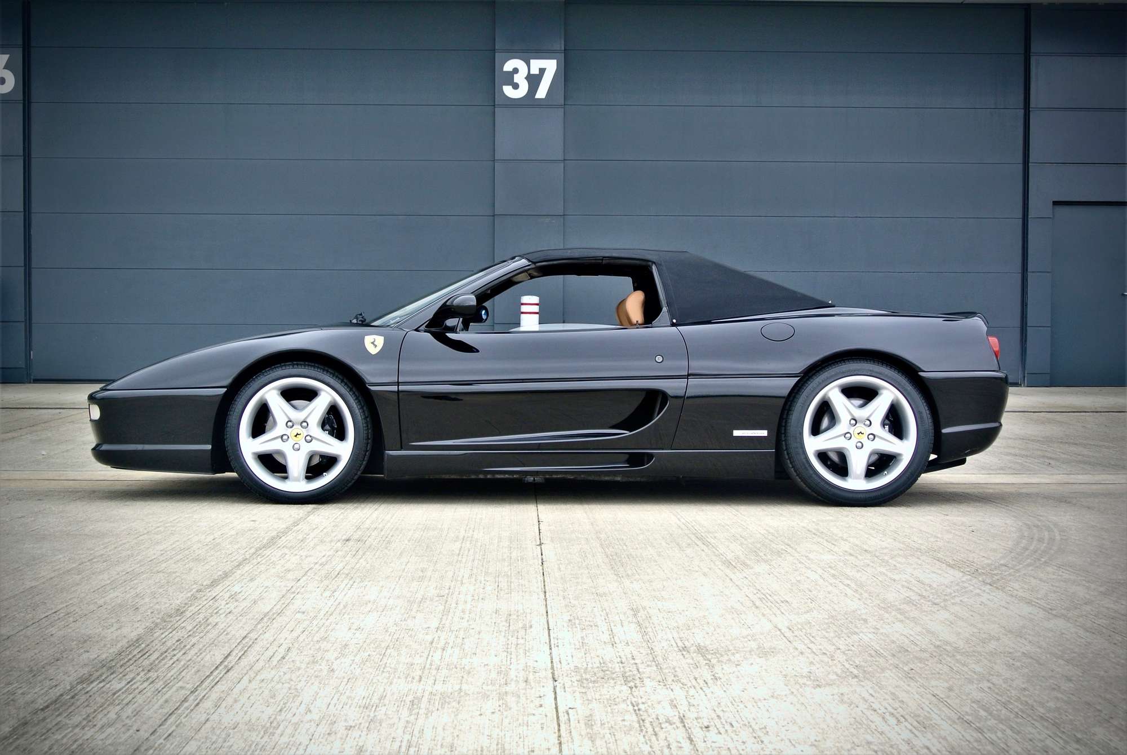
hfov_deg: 38.1
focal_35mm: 52
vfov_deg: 26.1
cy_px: 378
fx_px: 1630
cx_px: 564
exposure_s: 1/60
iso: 200
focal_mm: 19.6
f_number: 4.8
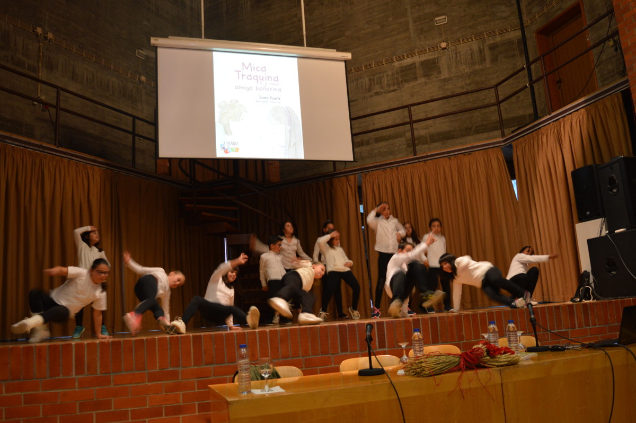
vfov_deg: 41.0
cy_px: 221
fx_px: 565
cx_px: 316
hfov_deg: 58.8
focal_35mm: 32
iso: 450
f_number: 3.5
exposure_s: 1/15
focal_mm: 20
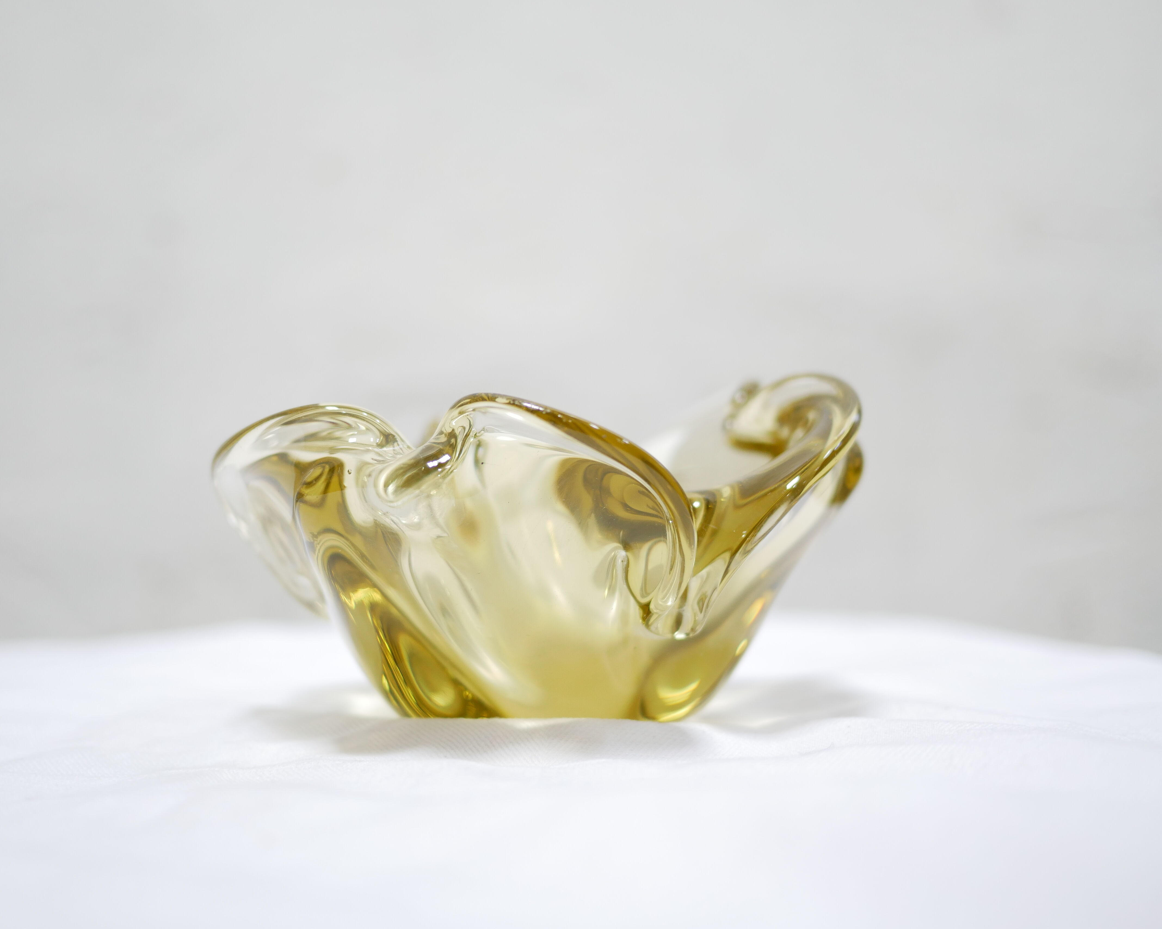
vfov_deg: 35.7
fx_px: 1444
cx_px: 546
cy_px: 460
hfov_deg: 43.8
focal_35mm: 42
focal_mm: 20
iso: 320
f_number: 1.7
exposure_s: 1/60
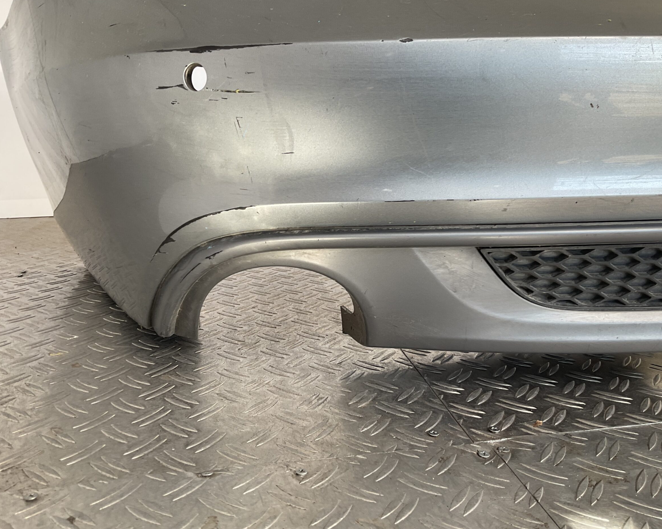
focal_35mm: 31
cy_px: 264
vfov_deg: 47.1
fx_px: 607
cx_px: 341
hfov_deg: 57.2
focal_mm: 3
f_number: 1.8
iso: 20
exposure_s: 1/120
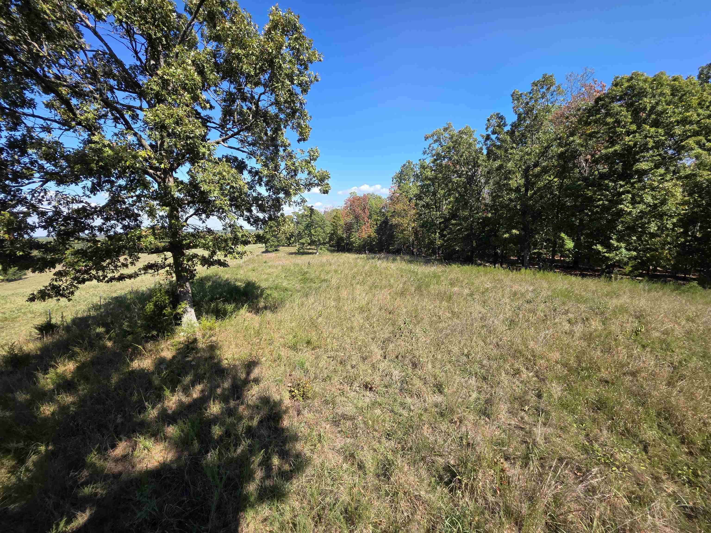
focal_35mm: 13
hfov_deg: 106.2
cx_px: 356
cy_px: 266
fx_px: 267
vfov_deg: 89.9
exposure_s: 1/805
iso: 40
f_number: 1.9
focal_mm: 2.2
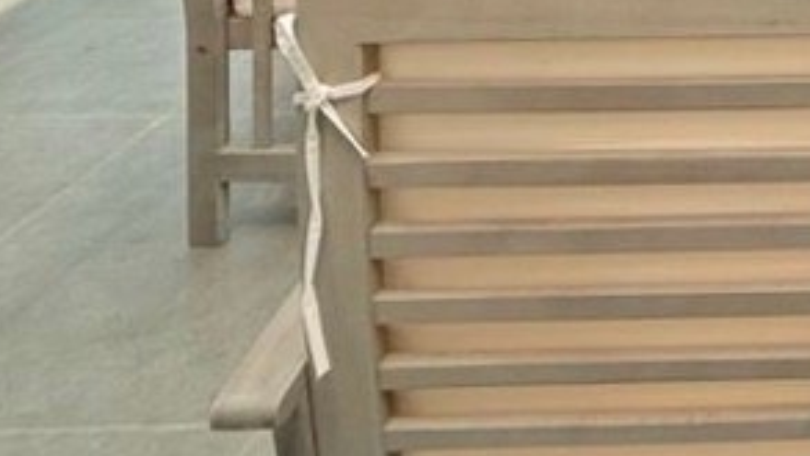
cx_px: 1161
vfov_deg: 16.0
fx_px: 1117
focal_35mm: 52
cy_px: -536
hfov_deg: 28.7
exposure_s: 1/651
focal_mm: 2.22
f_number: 2.2
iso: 50
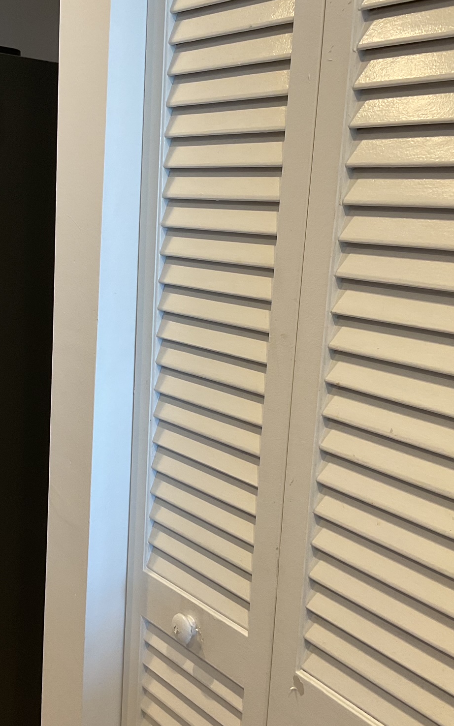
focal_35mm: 42
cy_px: 366
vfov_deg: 47.2
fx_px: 832
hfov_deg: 30.3
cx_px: 142
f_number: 1.8
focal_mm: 3
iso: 50
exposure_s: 1/60
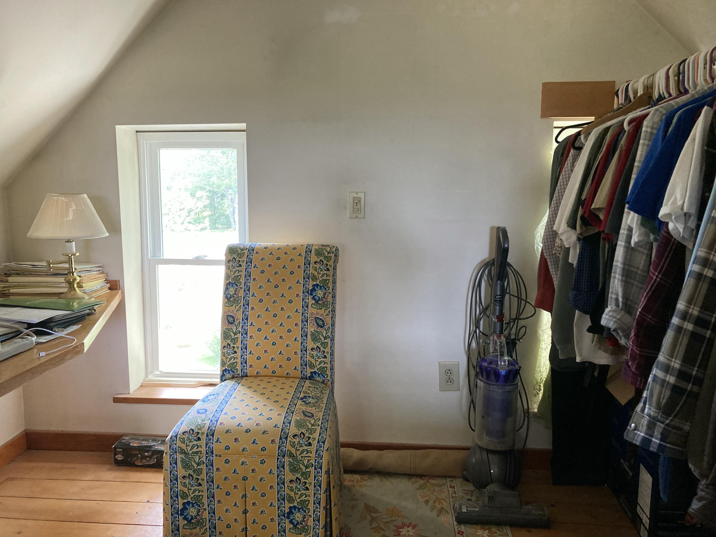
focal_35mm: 28
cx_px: 358
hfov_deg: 63.4
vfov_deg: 49.7
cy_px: 268
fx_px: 579
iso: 200
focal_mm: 3.99
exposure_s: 1/60
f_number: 1.8
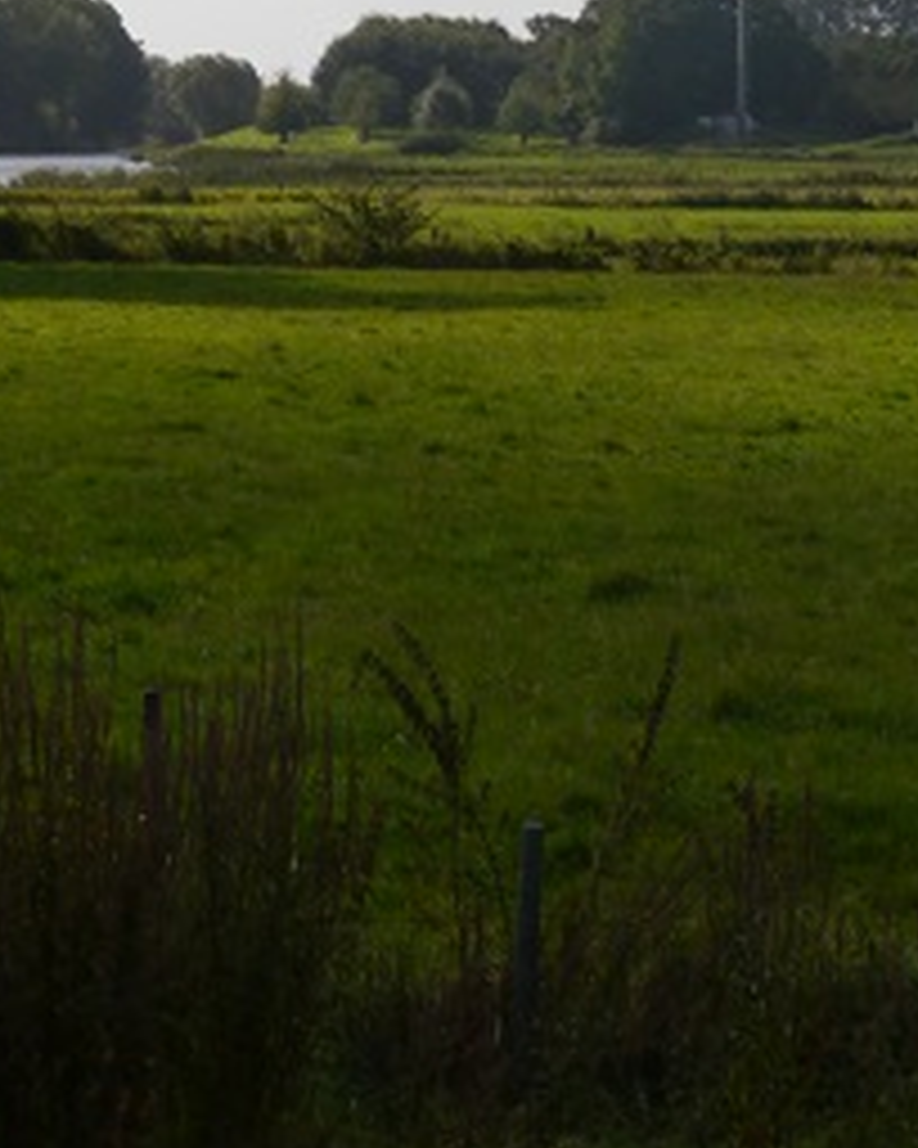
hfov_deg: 6.9
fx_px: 7641
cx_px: 720
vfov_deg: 8.6
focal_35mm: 225
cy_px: 74
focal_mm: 42
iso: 160
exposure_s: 1/160
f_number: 16
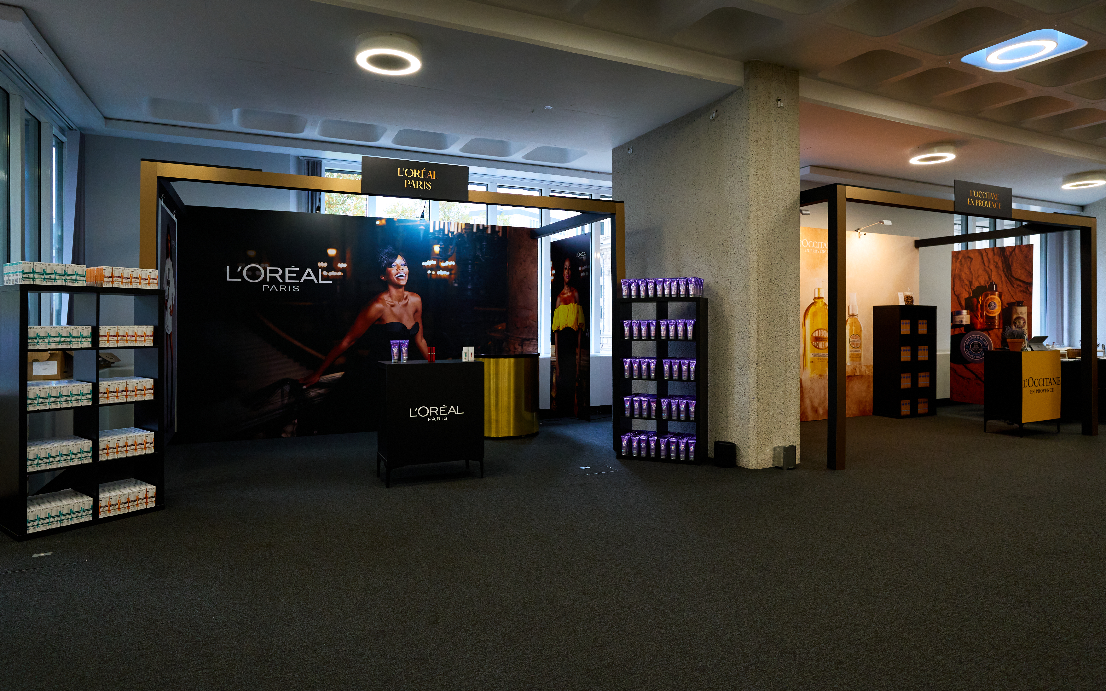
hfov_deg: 82.3
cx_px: 559
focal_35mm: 21
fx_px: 633
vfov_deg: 57.2
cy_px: 324
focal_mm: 20
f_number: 4
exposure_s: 1/250
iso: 2000
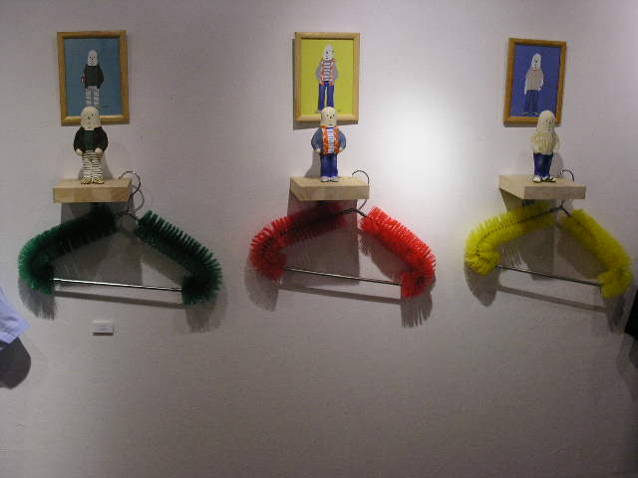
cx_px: 319
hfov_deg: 42.1
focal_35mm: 45
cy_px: 239
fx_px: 829
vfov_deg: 32.2
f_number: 2.8
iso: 160
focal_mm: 9.3
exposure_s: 1/45
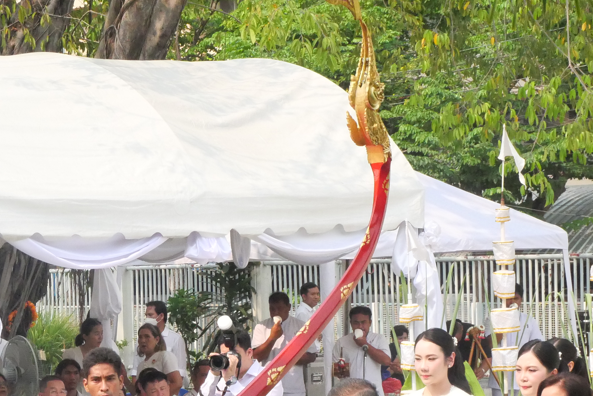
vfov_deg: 10.1
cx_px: 152
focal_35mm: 135
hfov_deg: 15.1
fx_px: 2225
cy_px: 399
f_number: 9
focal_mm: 32
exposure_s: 1/4000
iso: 4000
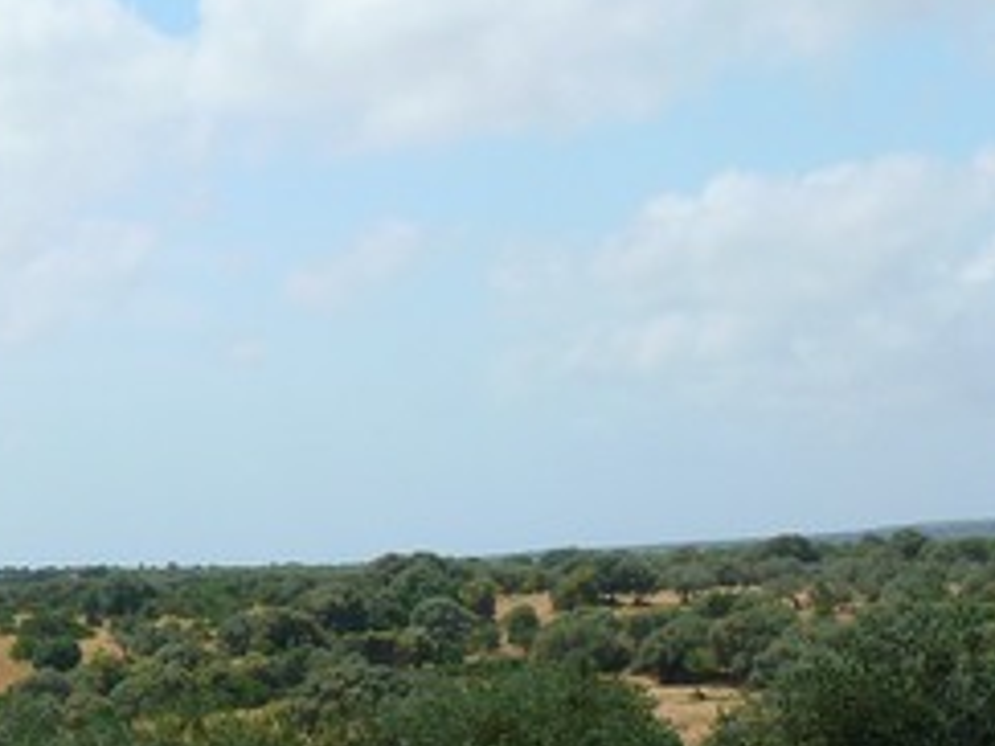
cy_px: 685
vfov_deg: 13.6
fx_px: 3103
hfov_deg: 17.6
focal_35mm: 108
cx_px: -98
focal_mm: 7.4
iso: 100
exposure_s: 1/200
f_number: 5.6
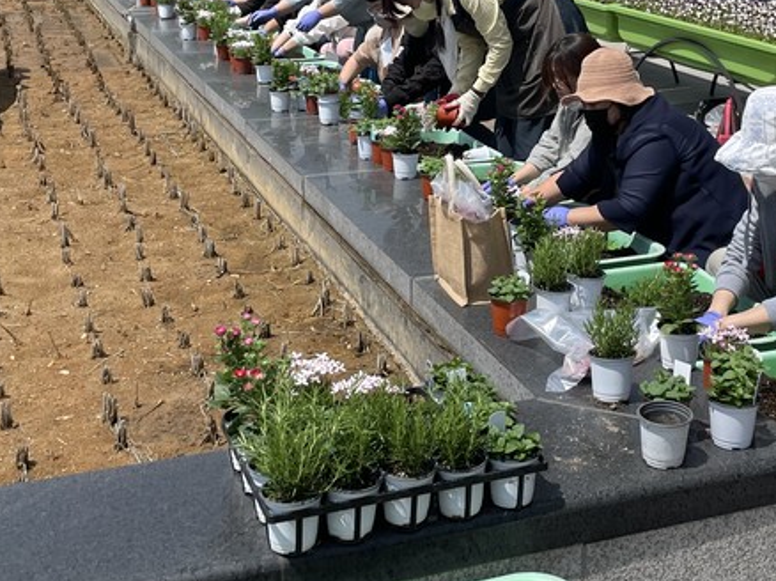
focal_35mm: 57
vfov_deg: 25.3
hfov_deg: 33.6
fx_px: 1277
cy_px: 133
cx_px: 505
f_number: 1.6
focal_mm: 4.2
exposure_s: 1/2882
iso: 32
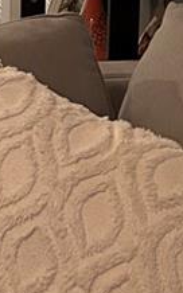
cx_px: -361
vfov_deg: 11.7
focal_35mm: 152
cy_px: -366
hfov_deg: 7.6
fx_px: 1215
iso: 320
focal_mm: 5.7
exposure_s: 1/60
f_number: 1.5
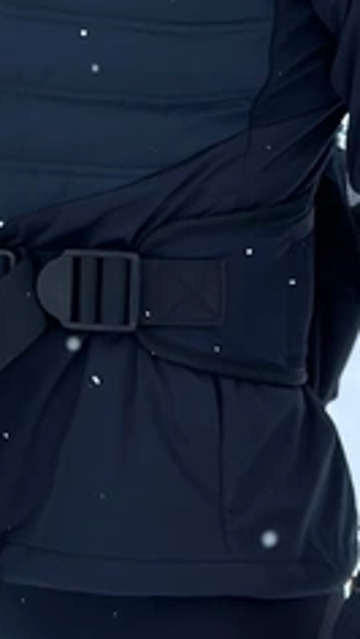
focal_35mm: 189
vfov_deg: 11.4
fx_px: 3203
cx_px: -70
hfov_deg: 6.4
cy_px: 148
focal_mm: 6.86
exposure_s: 1/872
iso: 80
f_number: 1.78
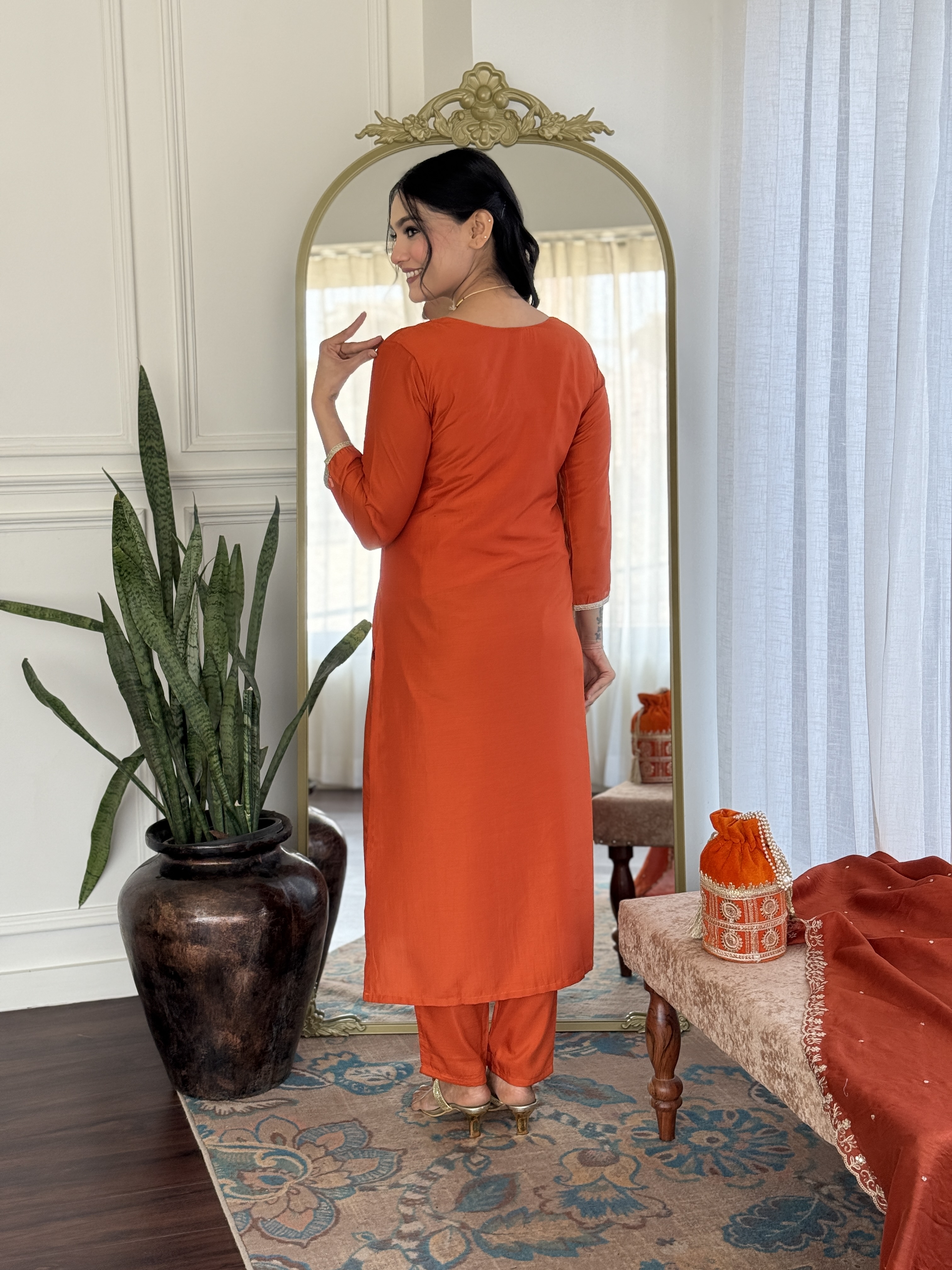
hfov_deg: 30.3
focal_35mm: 48
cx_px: 476
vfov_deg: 39.7
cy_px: 635
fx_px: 1760
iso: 200
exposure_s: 1/155
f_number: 1.78
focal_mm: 6.76
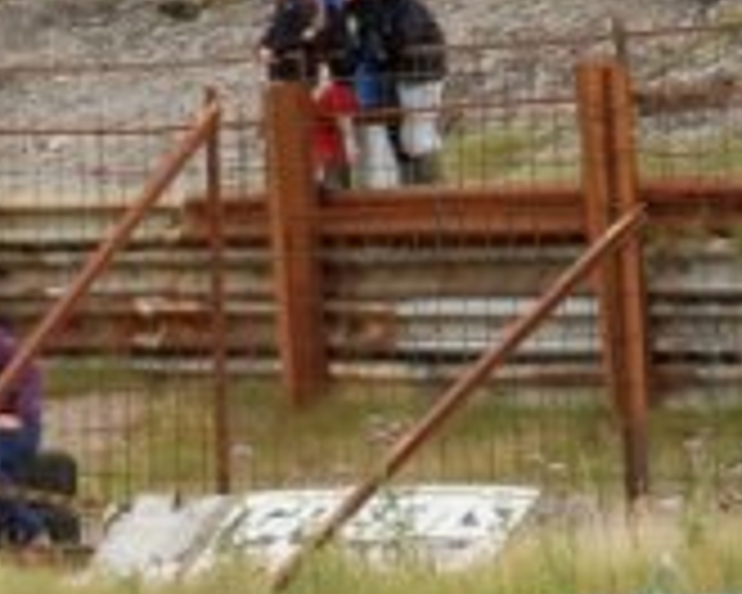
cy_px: 752
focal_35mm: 426
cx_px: 360
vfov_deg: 3.6
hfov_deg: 4.5
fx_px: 9355
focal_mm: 78
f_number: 5.6
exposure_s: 1/640
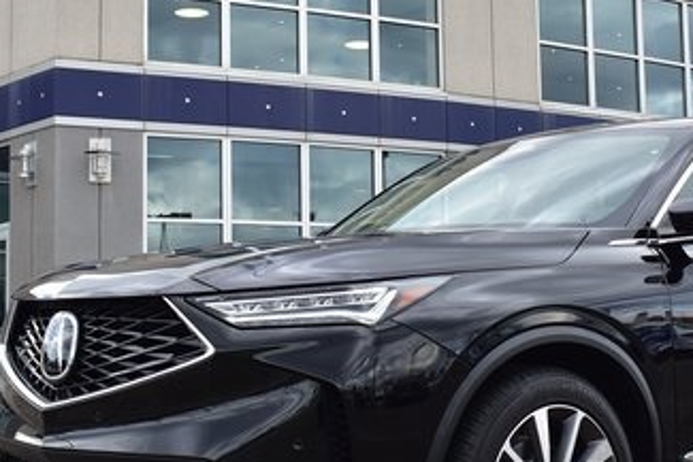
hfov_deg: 28.1
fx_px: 1367
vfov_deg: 19.2
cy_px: 215
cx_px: 505
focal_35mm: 71
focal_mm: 24
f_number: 6.3
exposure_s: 1/160
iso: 100
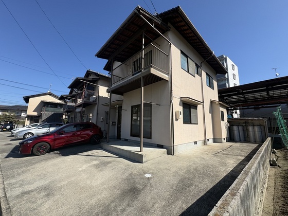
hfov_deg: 102.1
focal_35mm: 14
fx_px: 116
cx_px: 144
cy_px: 108
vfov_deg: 85.7
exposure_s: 1/1927
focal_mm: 2.22
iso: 50
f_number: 2.2
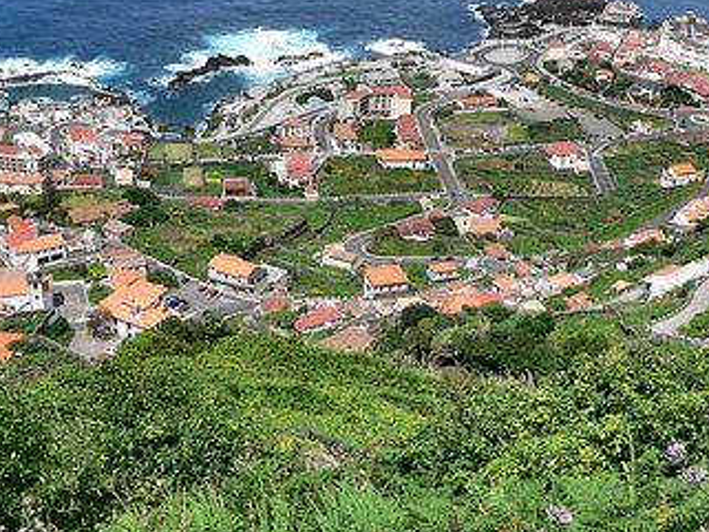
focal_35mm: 56
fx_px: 1147
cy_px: 173
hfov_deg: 34.3
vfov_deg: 26.0
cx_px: 358
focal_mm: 6
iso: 80
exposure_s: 1/500
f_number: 4.6
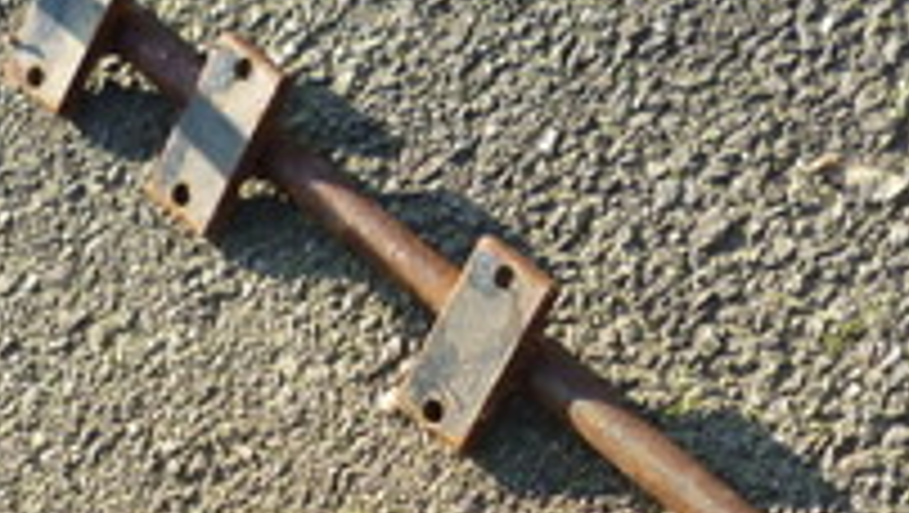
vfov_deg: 10.6
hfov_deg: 18.8
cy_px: 472
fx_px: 2750
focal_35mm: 114
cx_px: 418
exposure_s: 1/250
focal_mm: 5.5
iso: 80
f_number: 2.8
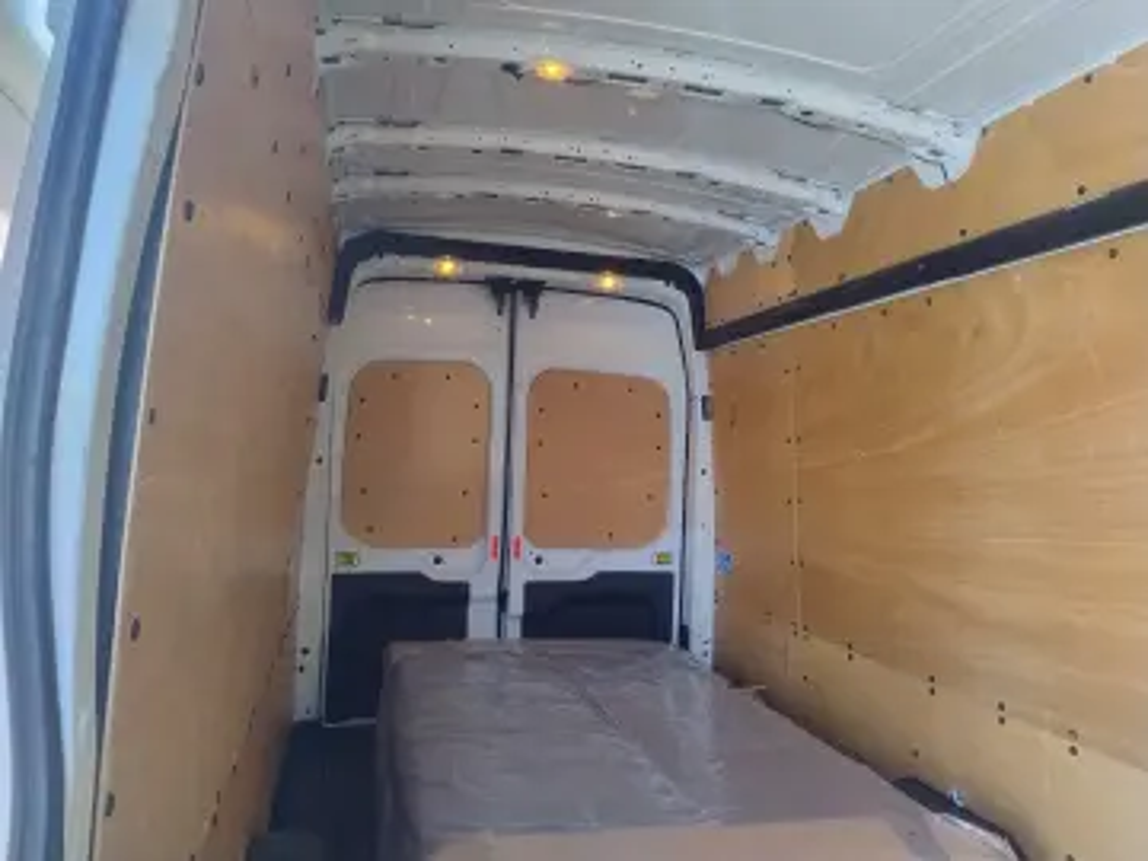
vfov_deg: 56.8
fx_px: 796
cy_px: 430
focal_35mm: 24
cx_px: 574
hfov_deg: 71.6
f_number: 1.8
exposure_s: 1/100
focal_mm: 5.56
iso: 347
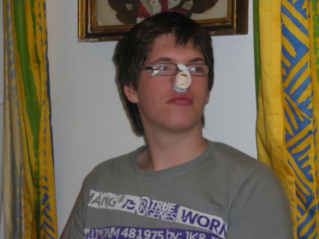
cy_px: 120
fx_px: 903
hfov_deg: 20.0
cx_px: 160
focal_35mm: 98
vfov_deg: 15.1
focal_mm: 17.4
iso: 400
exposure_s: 1/100
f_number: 5
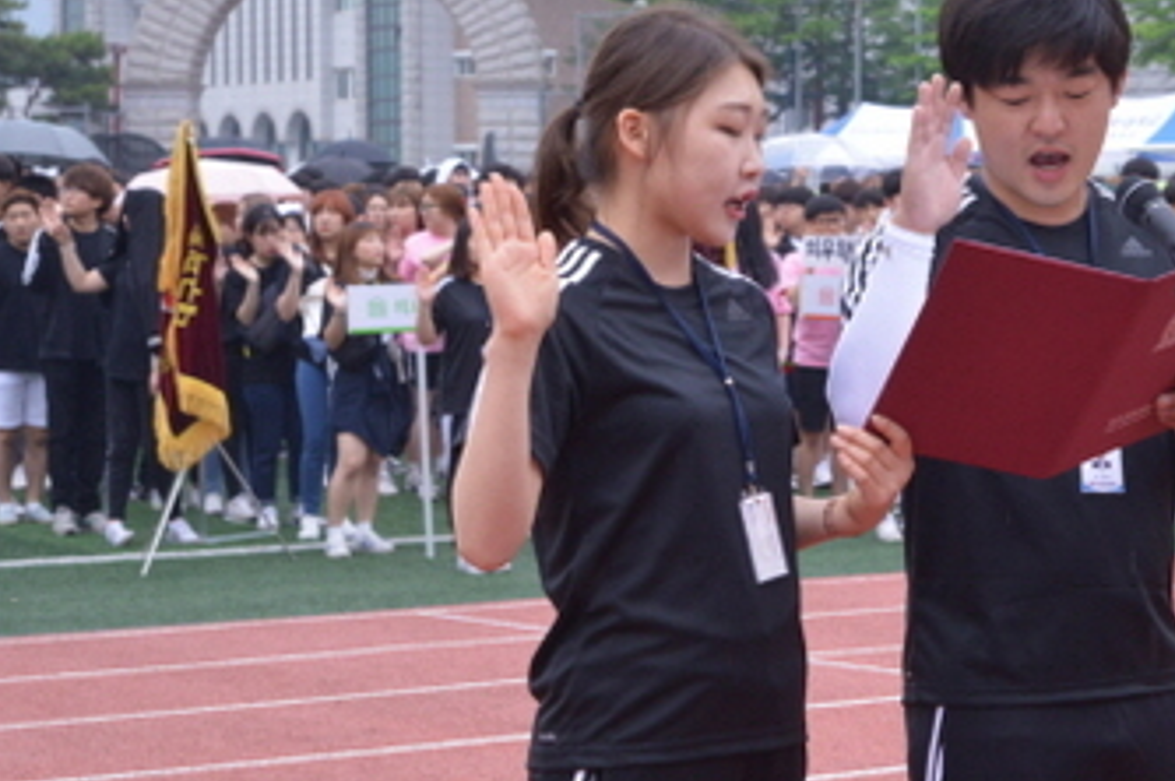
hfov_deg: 18.6
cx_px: 918
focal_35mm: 109
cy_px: 343
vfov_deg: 12.5
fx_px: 3554
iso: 2000
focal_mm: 65
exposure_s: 1/250
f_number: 10
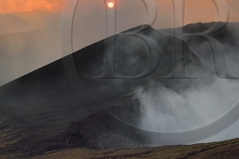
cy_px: 37
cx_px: 167
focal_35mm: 84
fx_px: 558
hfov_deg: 24.0
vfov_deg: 16.2
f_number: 4
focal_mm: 48
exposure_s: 1/320
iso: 200
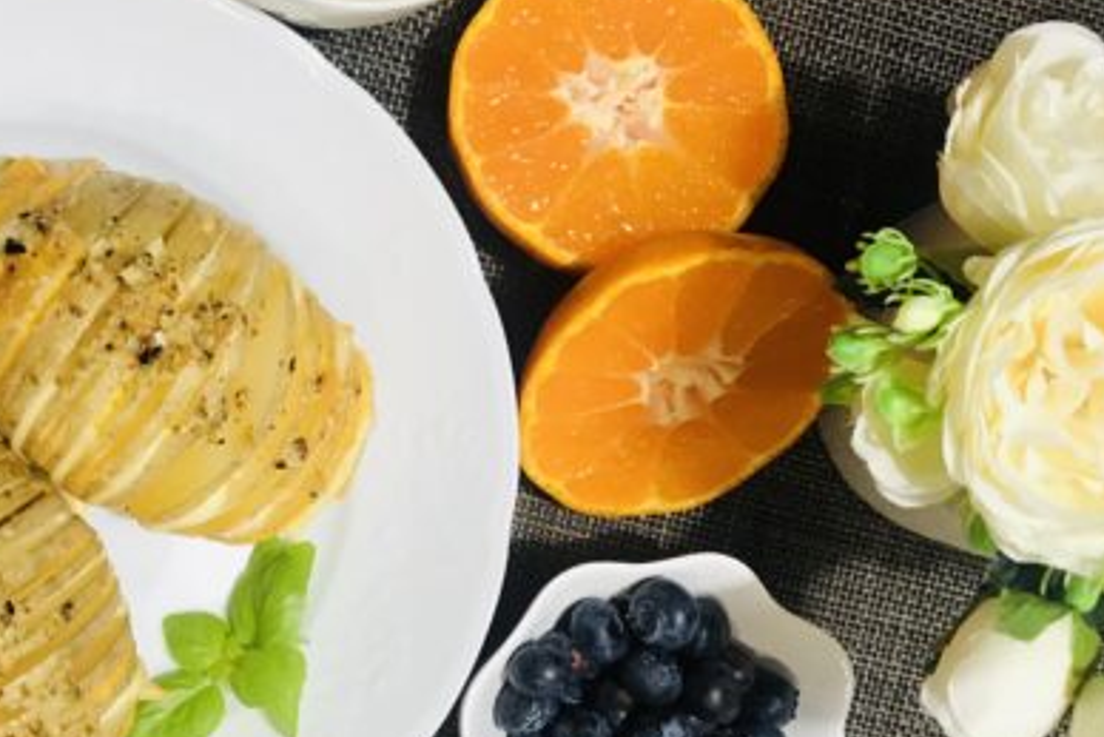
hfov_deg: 43.1
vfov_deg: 29.6
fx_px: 1380
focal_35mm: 45
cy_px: 507
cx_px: 378
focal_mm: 3.99
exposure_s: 1/30
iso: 32
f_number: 1.8
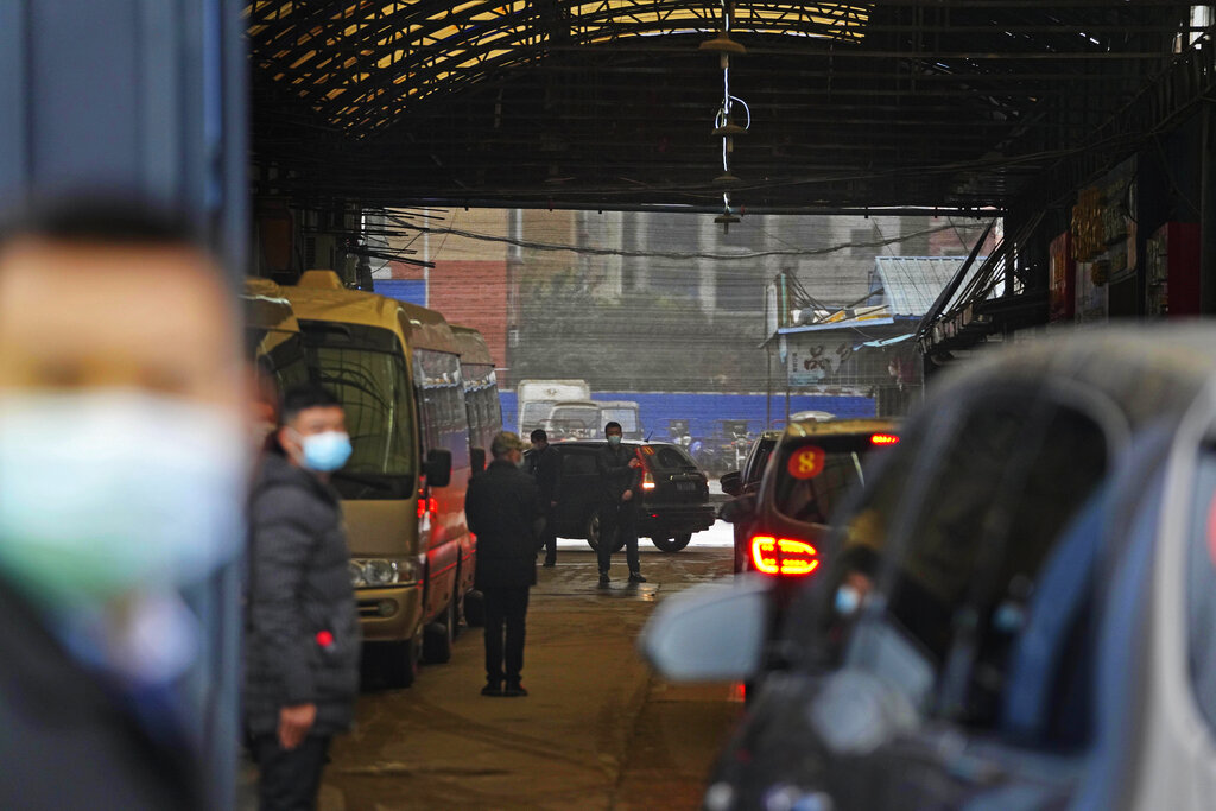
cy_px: 406
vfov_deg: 8.3
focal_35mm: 165
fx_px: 5574
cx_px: 608
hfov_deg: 12.5
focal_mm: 165
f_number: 4
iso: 1600
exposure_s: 1/500
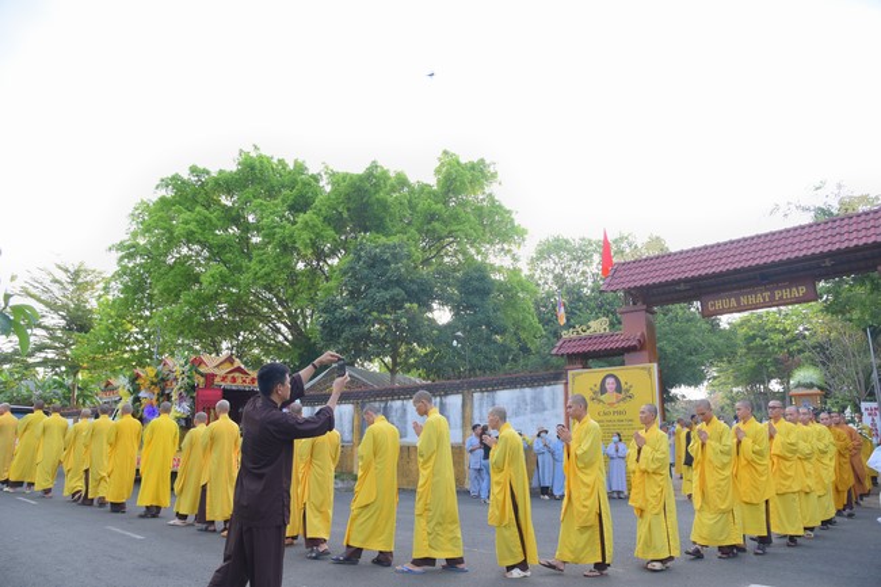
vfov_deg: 53.1
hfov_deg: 73.8
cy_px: 294
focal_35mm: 24
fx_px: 587
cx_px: 440
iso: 250
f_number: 7.1
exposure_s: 1/200
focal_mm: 24
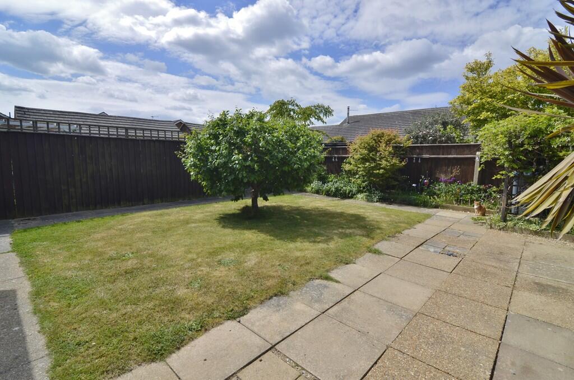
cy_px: 190
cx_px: 287
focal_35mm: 16
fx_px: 263
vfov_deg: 71.8
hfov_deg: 95.1
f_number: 8
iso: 110
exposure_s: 1/250
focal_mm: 11
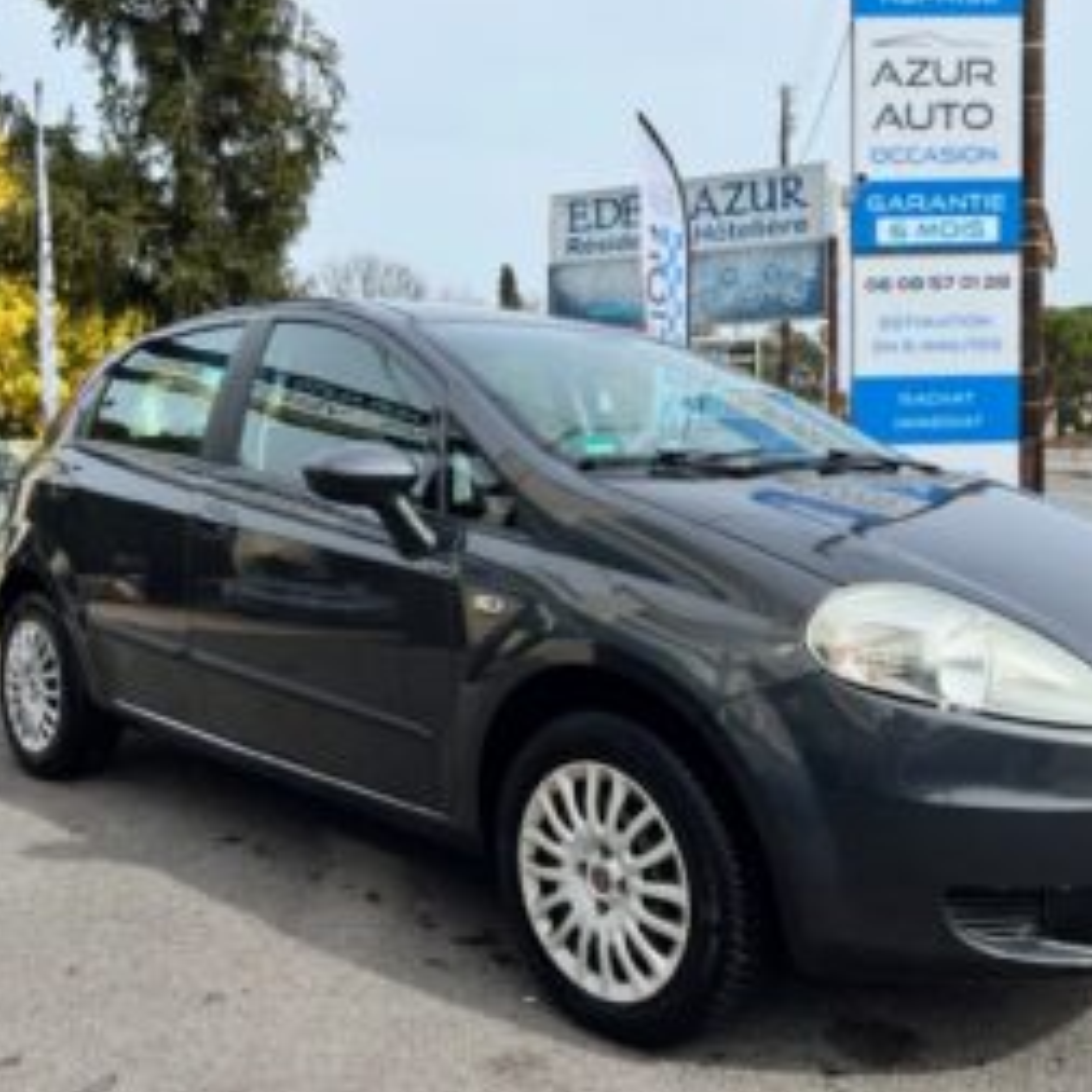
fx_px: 1213
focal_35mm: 34
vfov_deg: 48.4
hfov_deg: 48.3
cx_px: 637
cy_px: 490
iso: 50
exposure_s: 1/4274
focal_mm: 5.7
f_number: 1.5
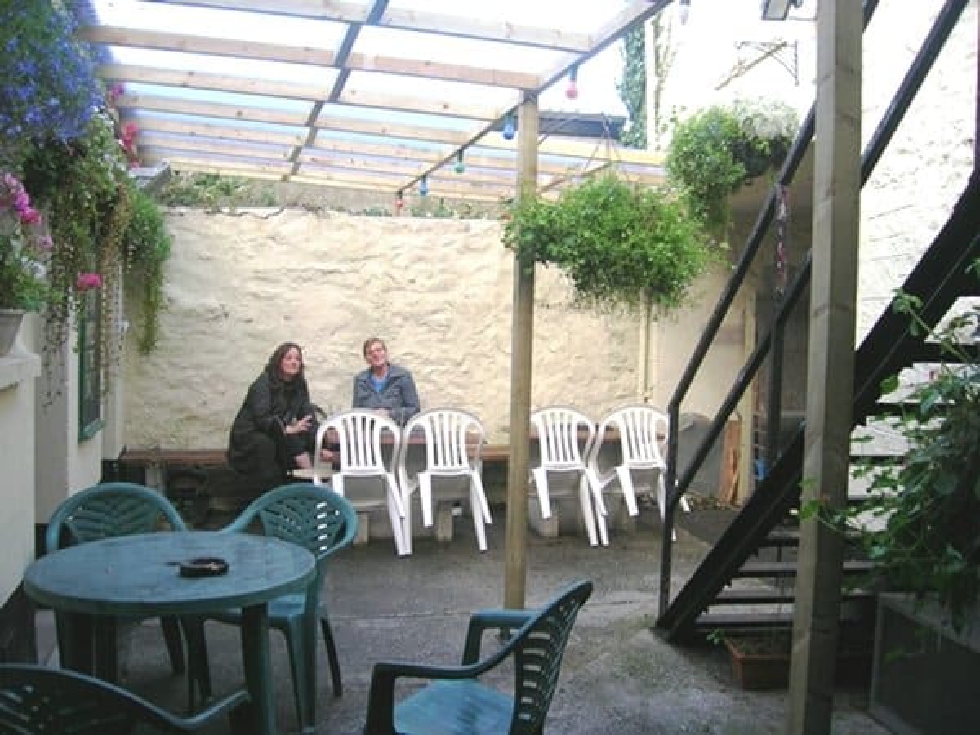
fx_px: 963
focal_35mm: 34
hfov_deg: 54.0
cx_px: 490
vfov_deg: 41.8
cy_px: 368
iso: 50
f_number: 2.9
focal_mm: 5.7
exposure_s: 1/57.1
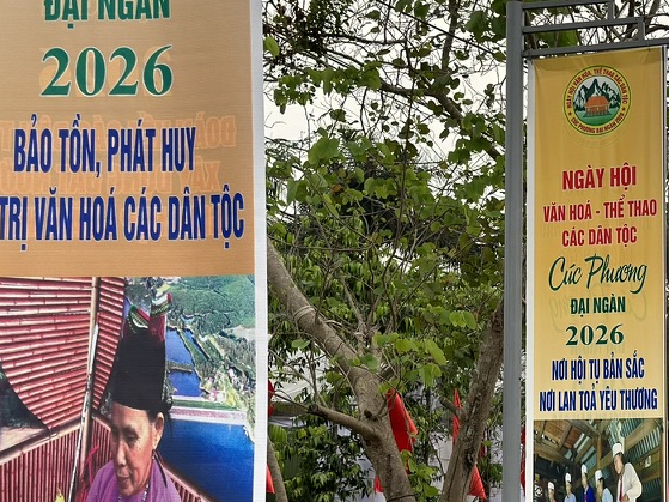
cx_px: 552
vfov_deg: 16.7
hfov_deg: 21.9
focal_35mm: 88
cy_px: 341
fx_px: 1700
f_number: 1.78
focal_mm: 6.86
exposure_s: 1/2667
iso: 80
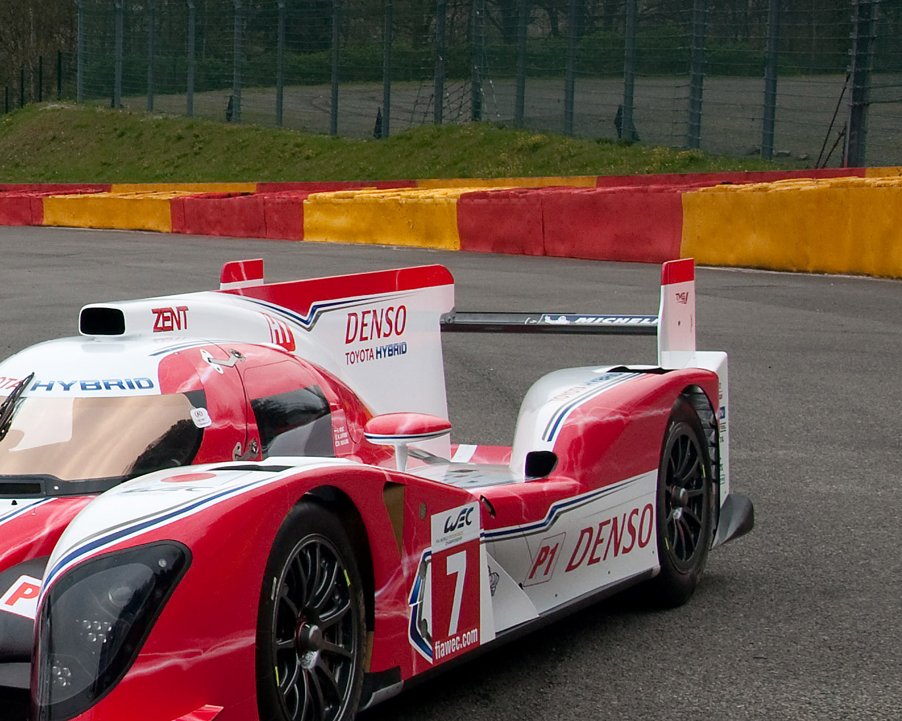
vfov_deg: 16.6
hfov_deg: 18.1
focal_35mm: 92
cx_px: -504
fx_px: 2468
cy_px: 231
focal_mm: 21
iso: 200
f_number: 7.1
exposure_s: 1/100
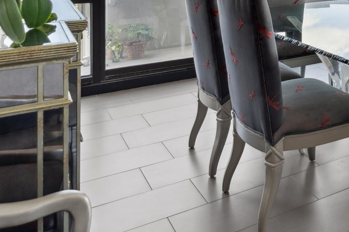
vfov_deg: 24.9
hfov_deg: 34.5
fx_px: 465
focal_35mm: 48
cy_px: -56
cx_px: 398
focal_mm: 16
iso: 100
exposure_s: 1/60
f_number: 5.6
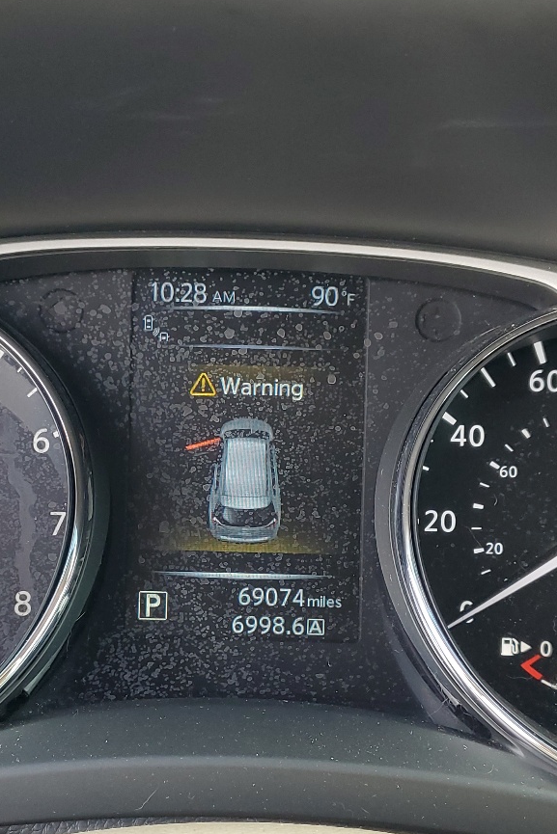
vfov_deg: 39.5
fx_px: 1160
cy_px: 481
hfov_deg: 27.0
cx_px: 241
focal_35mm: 50
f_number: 1.5
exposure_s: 1/120
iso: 65
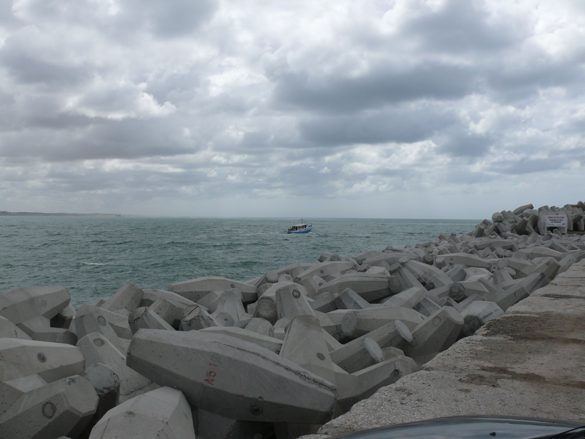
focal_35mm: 35
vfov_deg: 40.7
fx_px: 591
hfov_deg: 52.6
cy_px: 220
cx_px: 292
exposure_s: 1/640
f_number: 8
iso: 100
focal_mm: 7.4
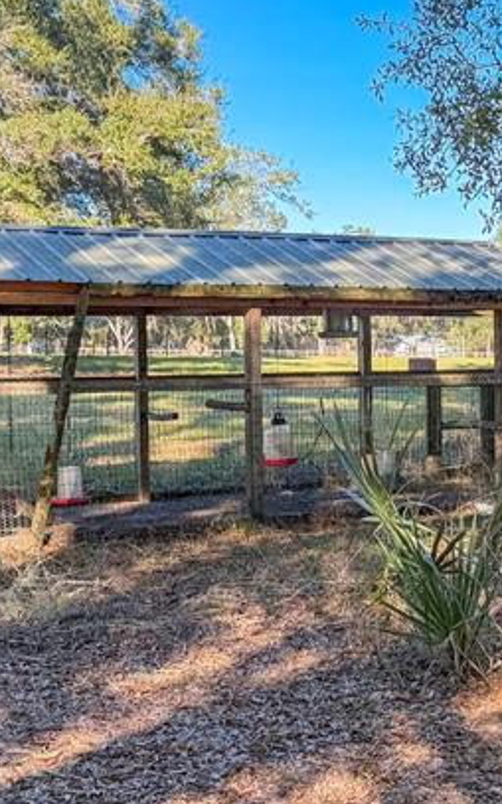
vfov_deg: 32.0
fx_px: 1402
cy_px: 405
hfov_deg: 20.2
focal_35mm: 64
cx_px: 362
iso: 100
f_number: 1.78
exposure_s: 1/878
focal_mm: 6.76
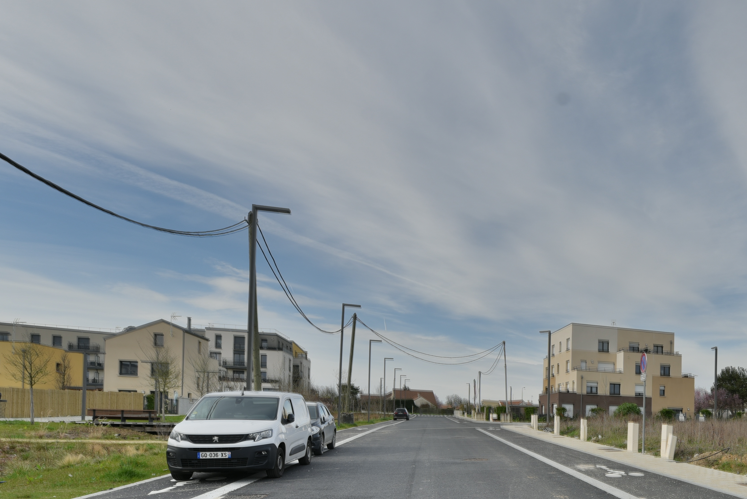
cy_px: 417
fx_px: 602
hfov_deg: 56.3
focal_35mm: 29
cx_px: 651
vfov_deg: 42.4
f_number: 8
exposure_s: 1/250
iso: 100
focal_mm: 16
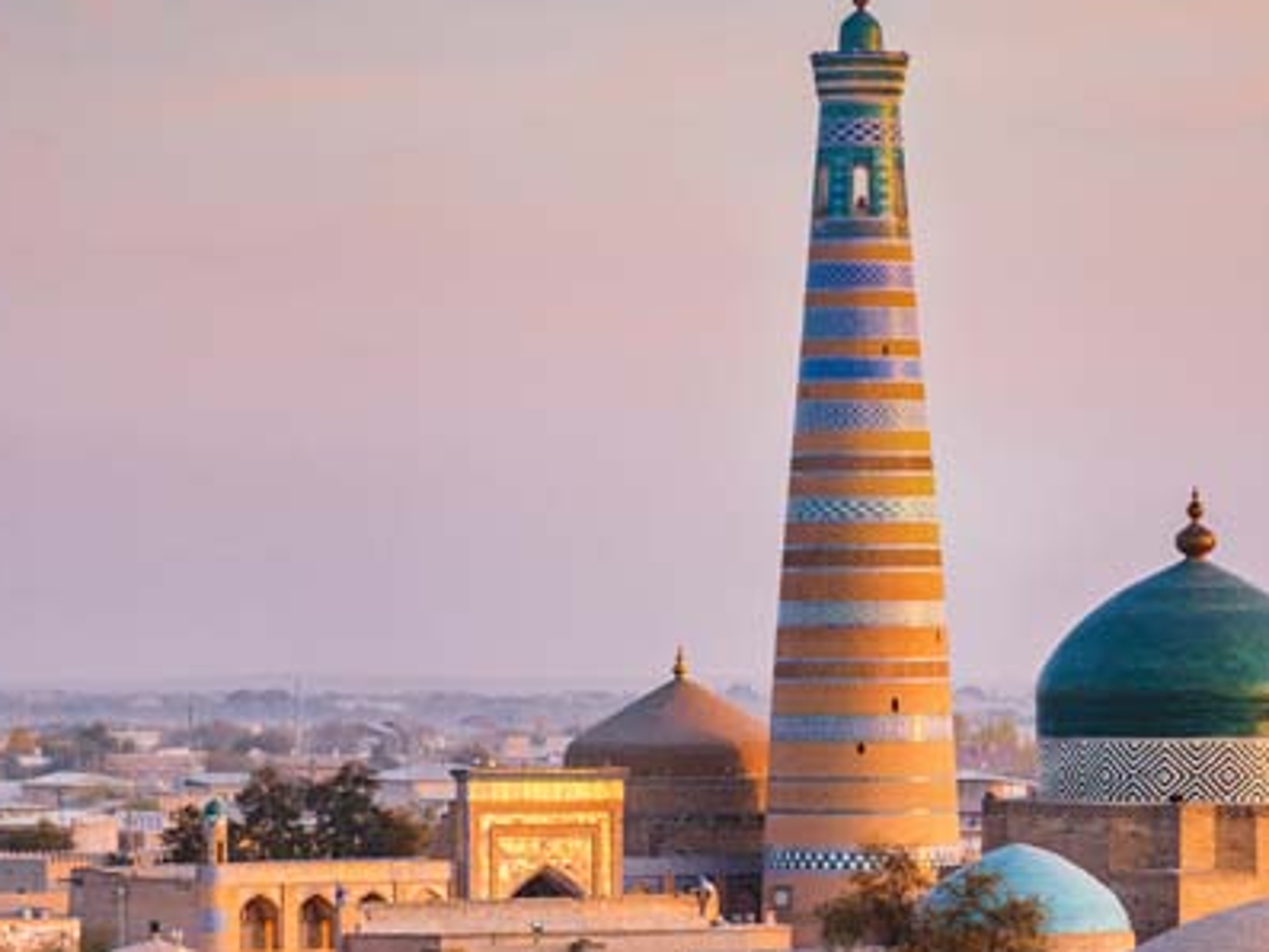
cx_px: 1010
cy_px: 752
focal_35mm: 216
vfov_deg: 6.9
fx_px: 7921
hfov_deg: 9.1
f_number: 5
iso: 200
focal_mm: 105
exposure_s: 1/125
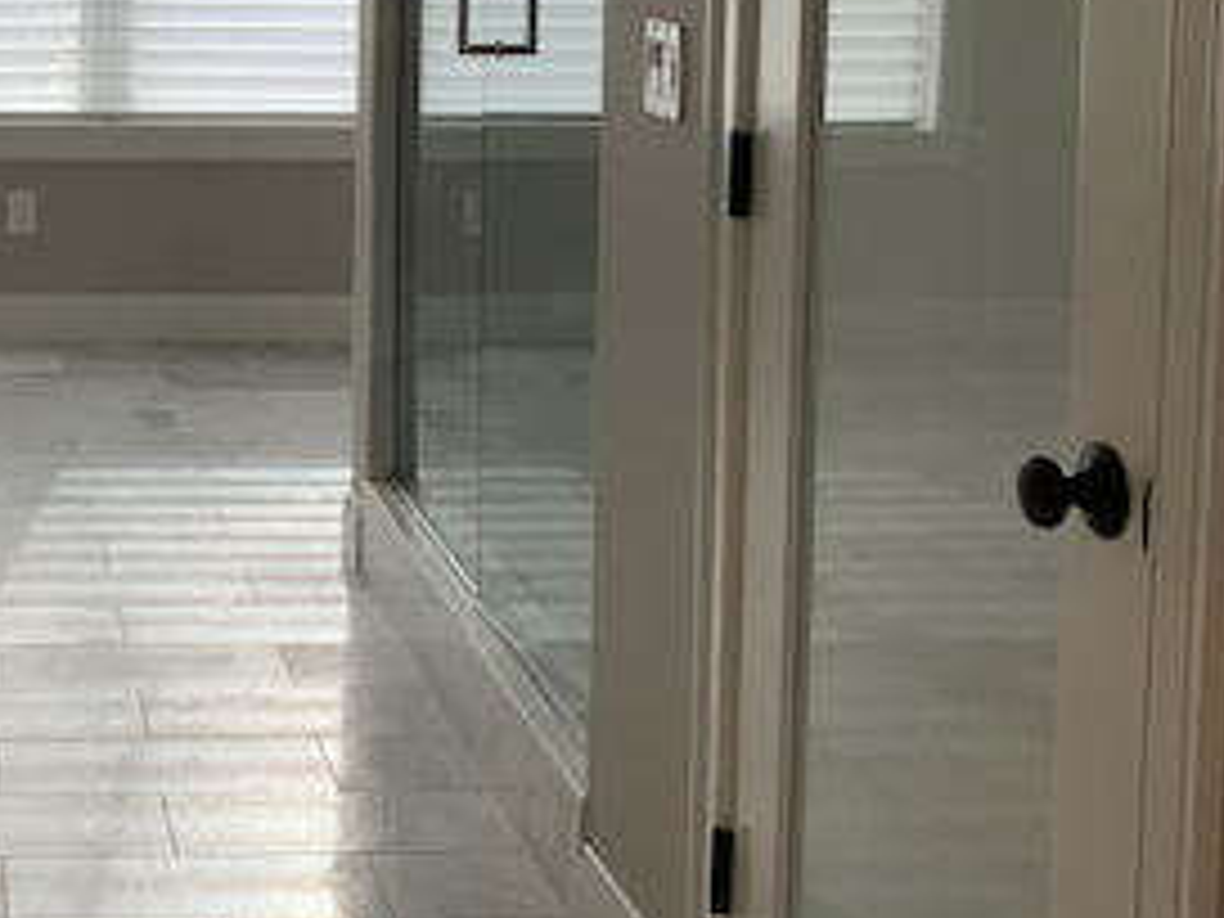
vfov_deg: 22.0
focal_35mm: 64
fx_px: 2263
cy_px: -27
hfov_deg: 28.6
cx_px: 32
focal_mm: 3
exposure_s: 1/240
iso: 16
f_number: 1.8
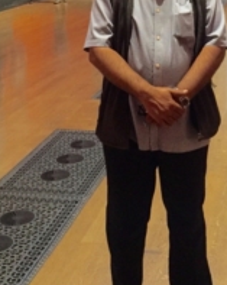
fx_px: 606
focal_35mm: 72
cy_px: -38
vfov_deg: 24.5
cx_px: 131
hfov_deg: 21.2
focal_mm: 4.15
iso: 320
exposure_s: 1/17
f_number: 2.2
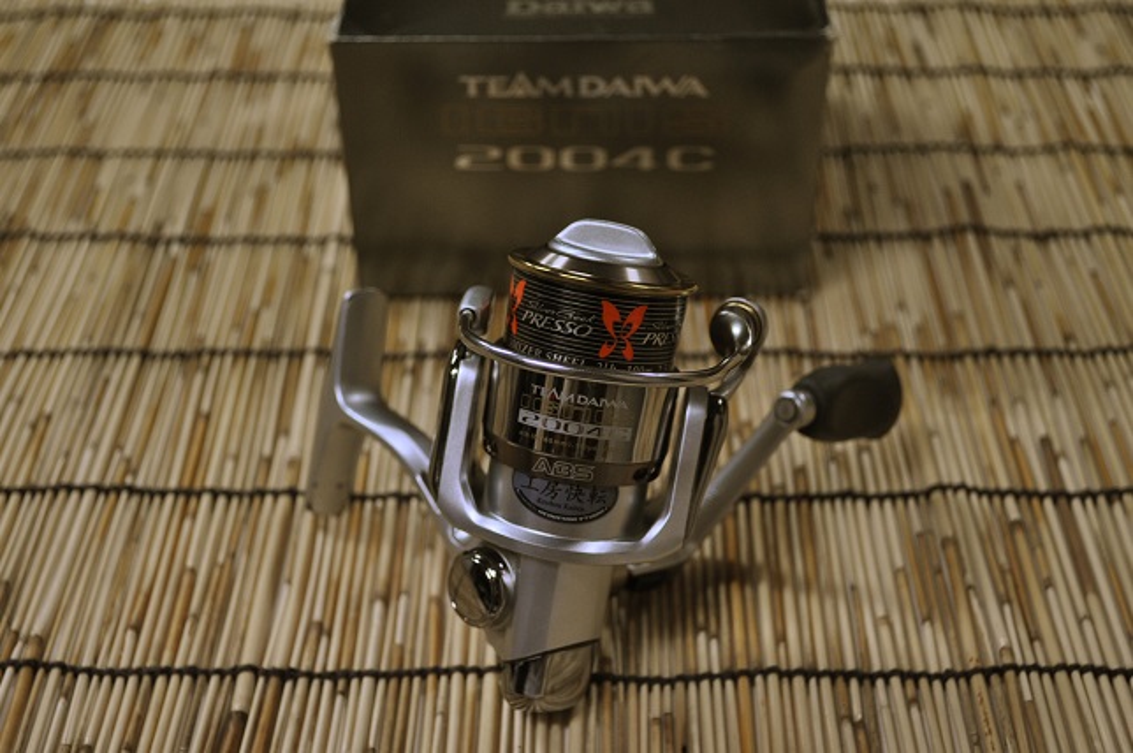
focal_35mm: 51
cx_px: 566
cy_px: 376
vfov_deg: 26.4
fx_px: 1603
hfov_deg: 38.9
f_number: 5
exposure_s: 1/60
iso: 560
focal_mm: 34
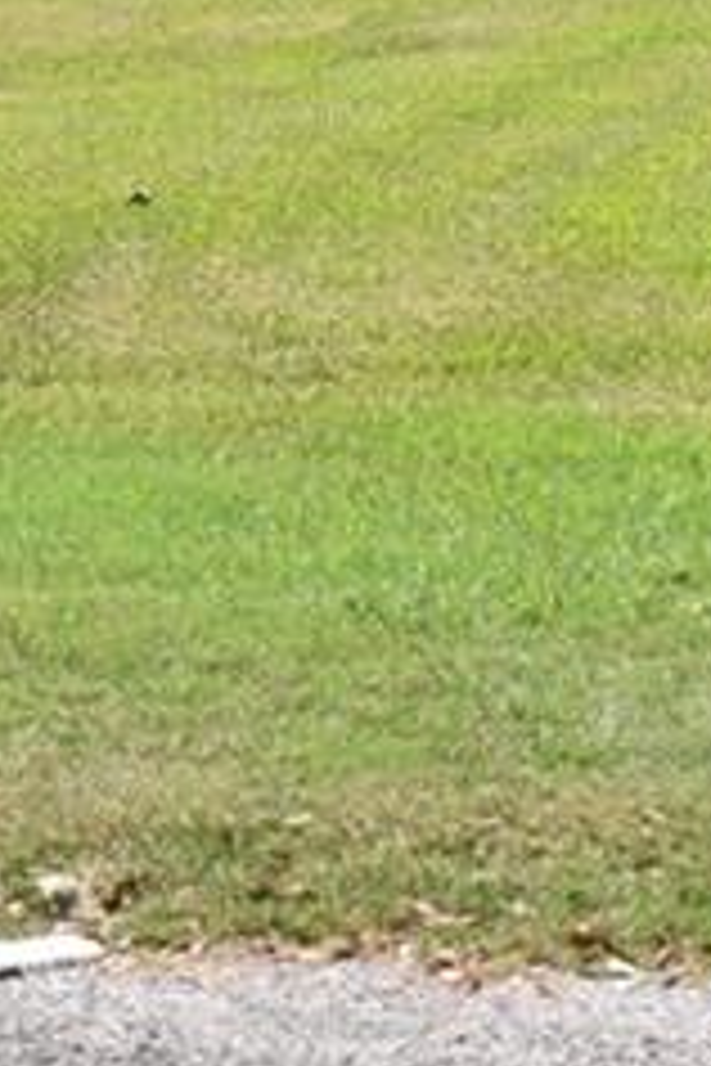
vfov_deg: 9.7
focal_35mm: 207
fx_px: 6132
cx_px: 1210
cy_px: -454
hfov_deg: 6.5
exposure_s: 1/400
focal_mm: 32
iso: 200
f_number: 10
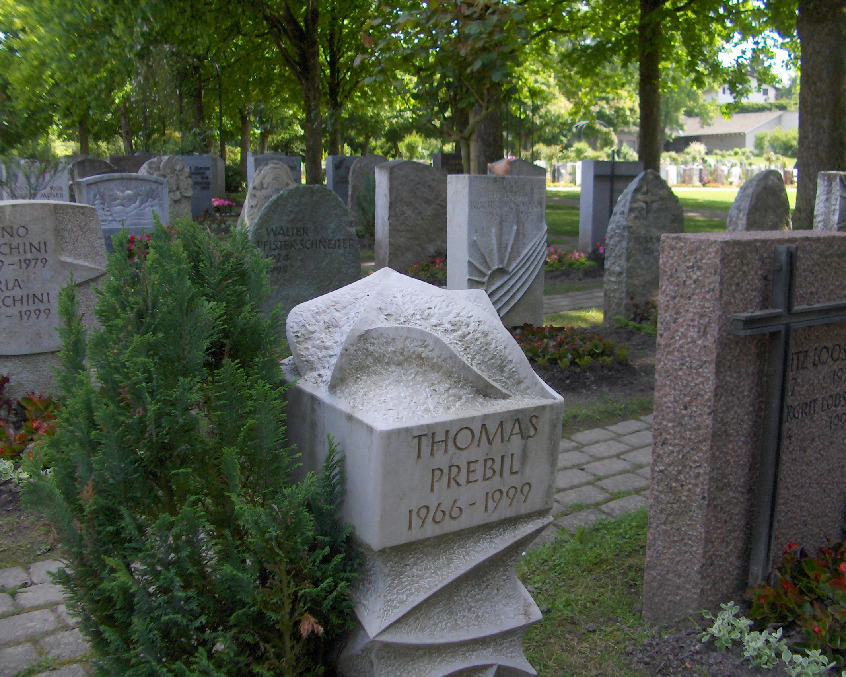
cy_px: 338
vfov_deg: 40.1
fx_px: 927
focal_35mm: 37
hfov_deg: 49.0
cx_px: 453
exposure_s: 1/365
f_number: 2.6
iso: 100
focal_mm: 5.8
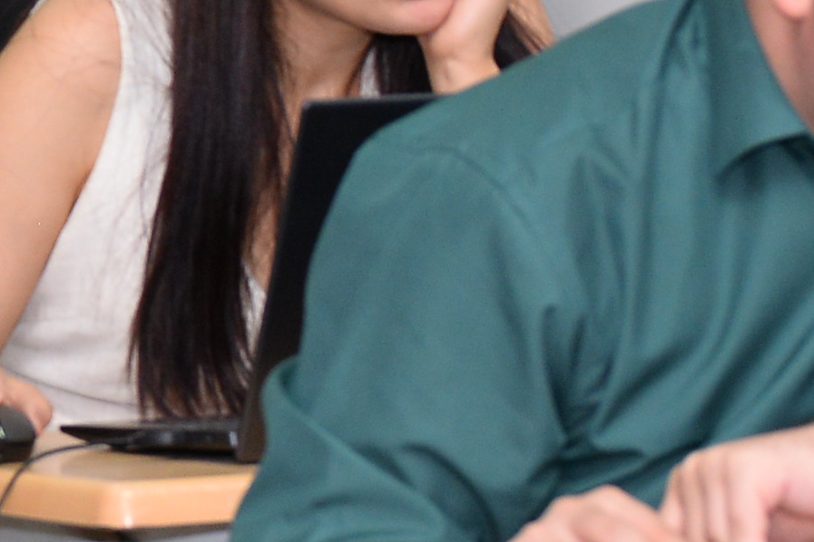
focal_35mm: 352
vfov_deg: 3.9
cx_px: -525
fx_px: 7958
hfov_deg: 5.8
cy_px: 4
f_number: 4
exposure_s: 1/125
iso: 1000
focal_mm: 70
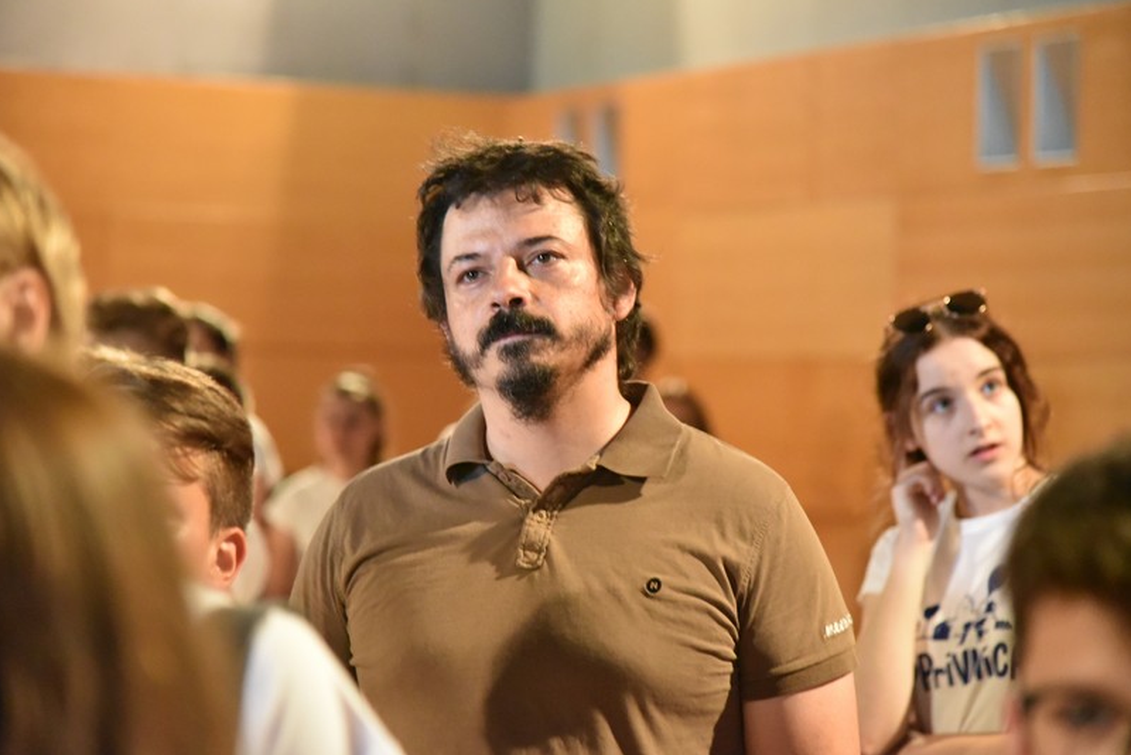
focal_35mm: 123
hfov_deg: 16.6
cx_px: 574
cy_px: 375
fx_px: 3865
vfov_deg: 11.2
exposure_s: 1/100
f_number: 4
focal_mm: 120
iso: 12800
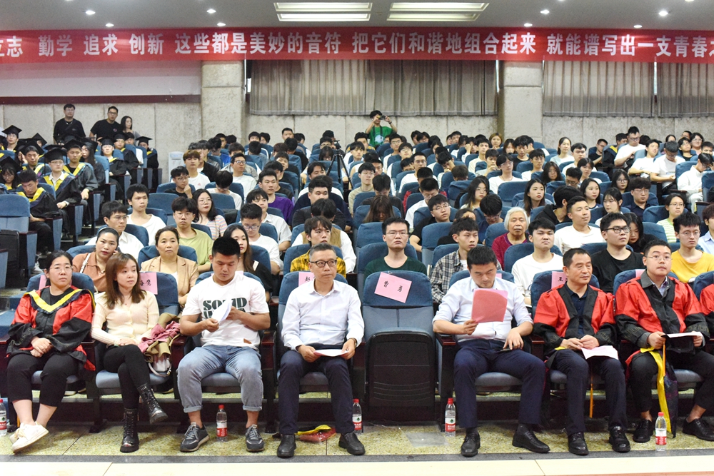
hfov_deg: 39.6
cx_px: 357
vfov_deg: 27.0
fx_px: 992
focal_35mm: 50
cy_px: 238
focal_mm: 50
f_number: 7.1
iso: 10000
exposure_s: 1/100
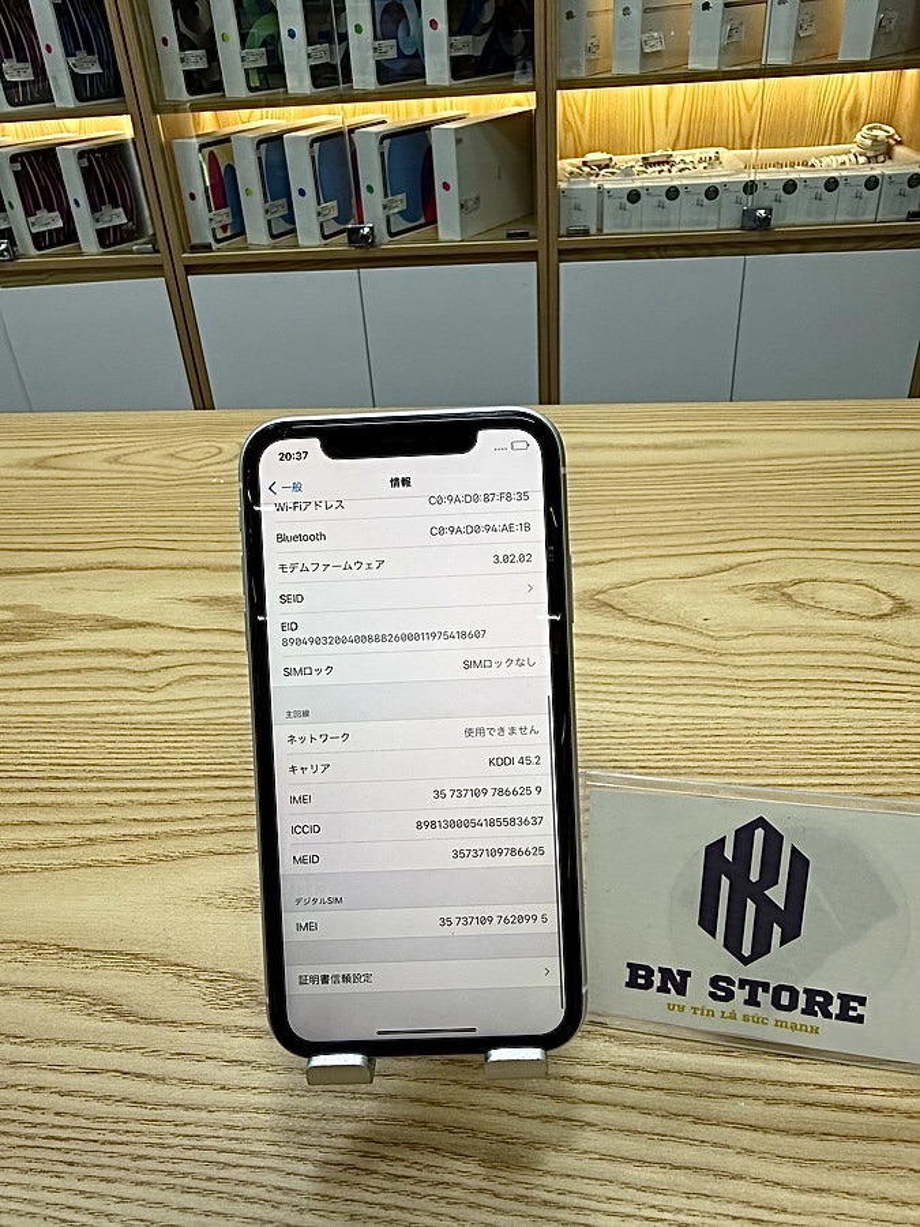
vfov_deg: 71.6
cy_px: 614
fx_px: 850
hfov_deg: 56.8
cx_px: 460
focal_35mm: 24
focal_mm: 2.22
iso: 64
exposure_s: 1/120
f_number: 2.2
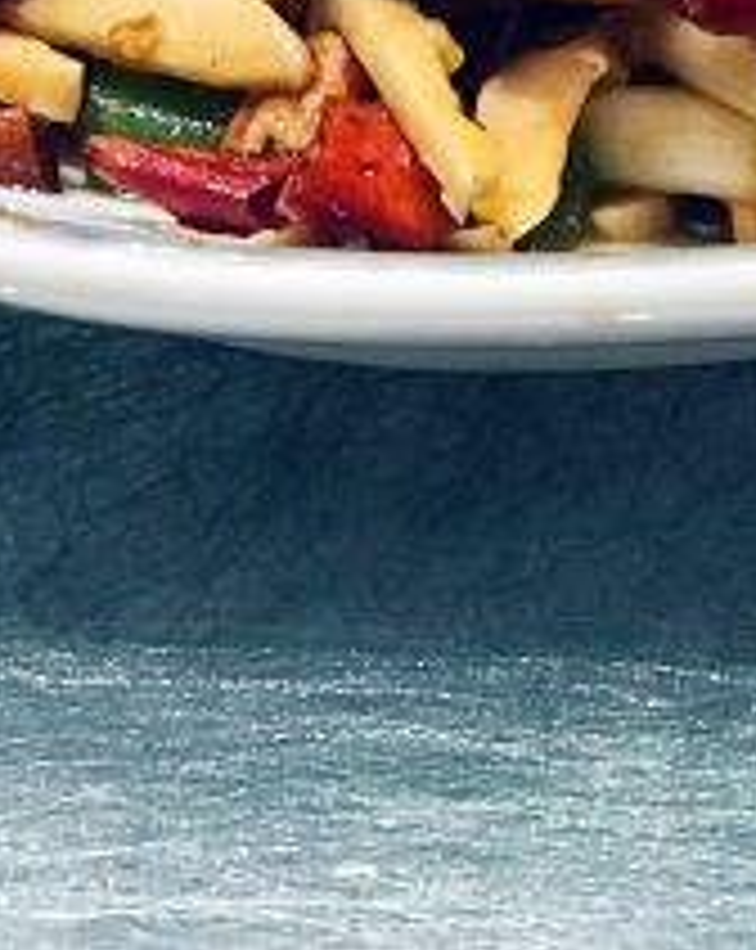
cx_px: 729
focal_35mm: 185
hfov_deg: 8.3
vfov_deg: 10.3
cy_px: -227
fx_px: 5189
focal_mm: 6.6
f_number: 2.8
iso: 64
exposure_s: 1/50
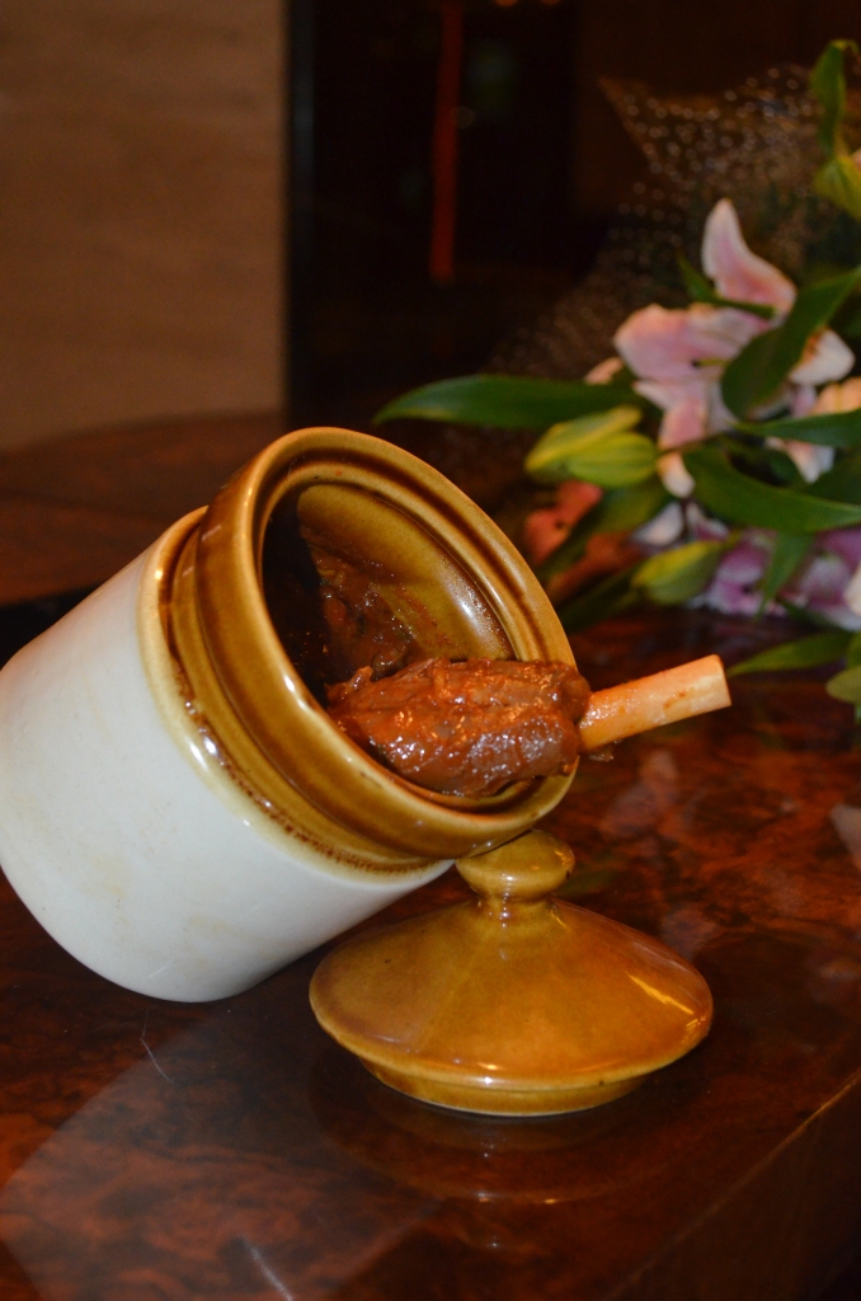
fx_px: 1946
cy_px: 650
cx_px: 430
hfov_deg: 24.9
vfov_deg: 36.9
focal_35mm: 54
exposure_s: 1/60
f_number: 5
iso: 3200
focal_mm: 36
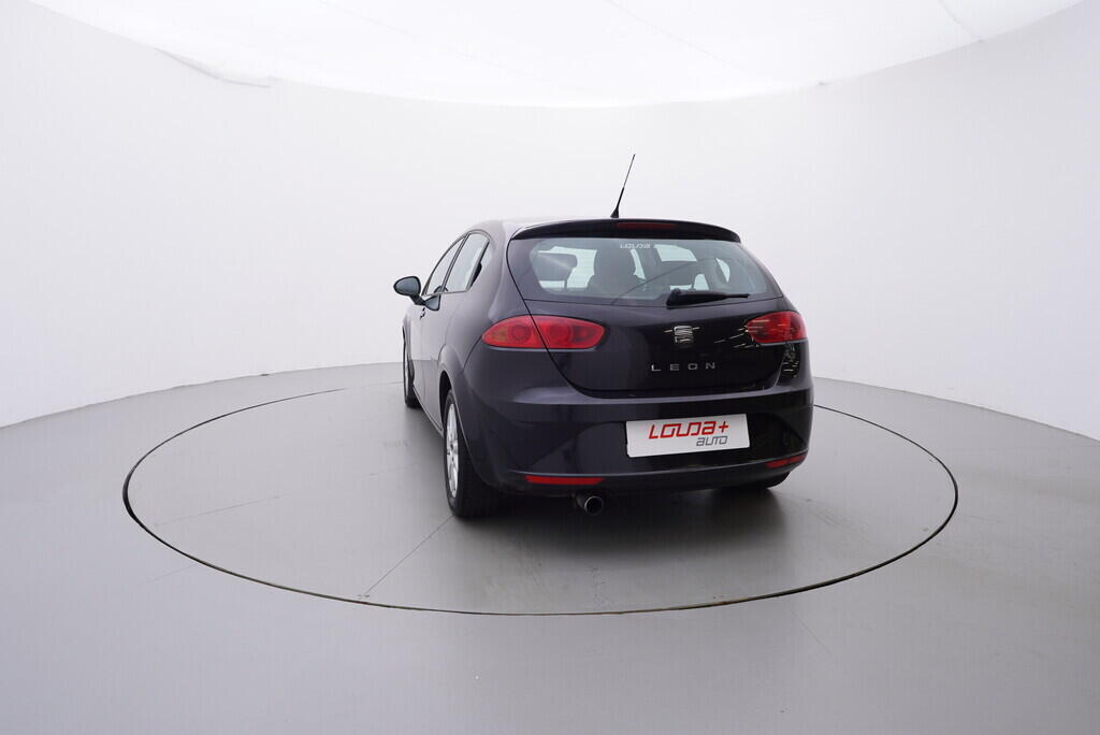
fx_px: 688
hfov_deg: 77.3
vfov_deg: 56.2
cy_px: 368
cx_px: 550
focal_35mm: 22
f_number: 5
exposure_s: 1/80
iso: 200
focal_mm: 15
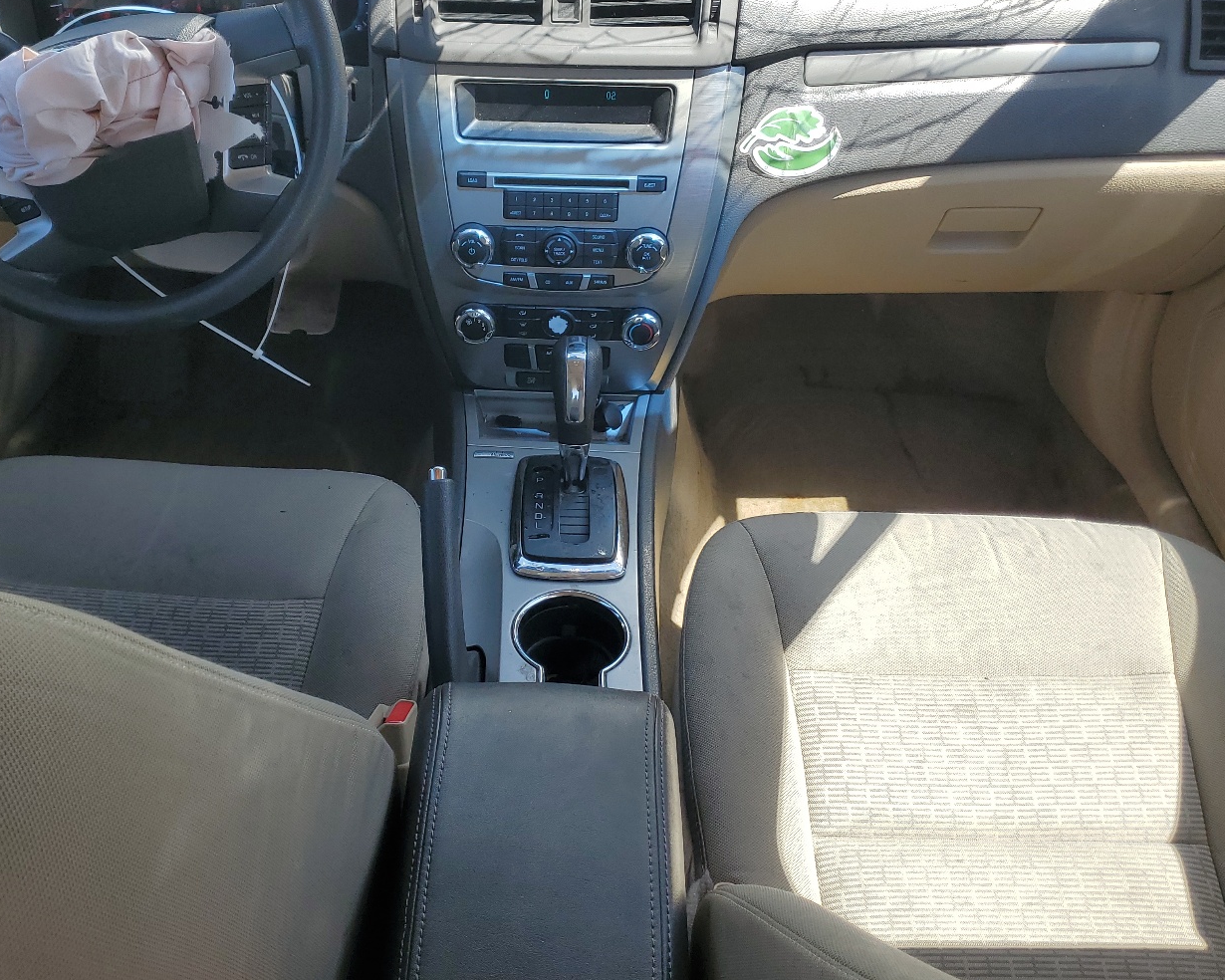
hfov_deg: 54.0
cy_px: 407
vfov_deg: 44.4
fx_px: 1196
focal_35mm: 33
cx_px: 531
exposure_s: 1/714
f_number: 1.5
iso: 50
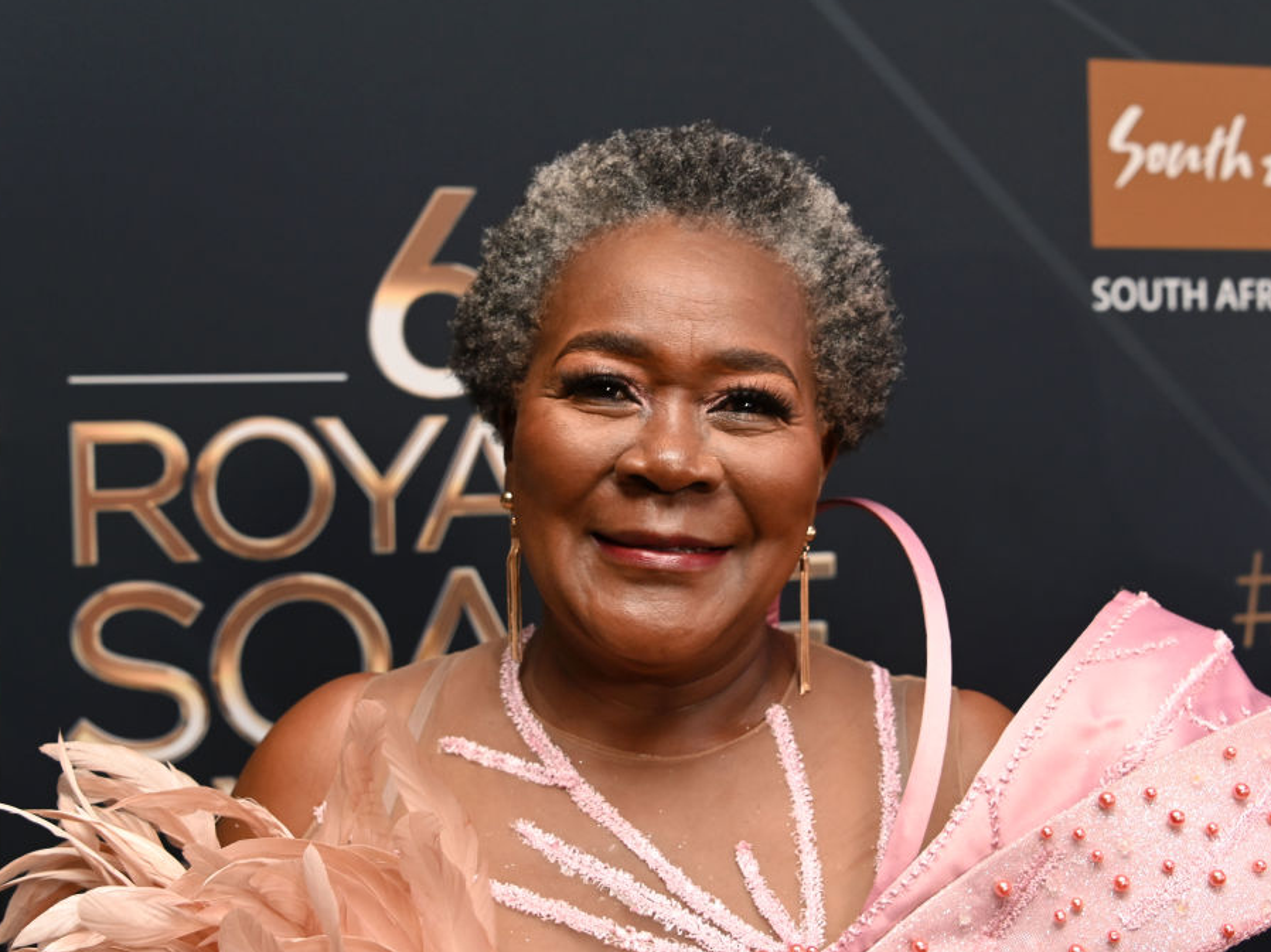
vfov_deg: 25.6
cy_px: 473
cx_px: 669
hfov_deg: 33.8
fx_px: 2092
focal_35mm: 57
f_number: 6.3
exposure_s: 1/60
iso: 2000
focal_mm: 52
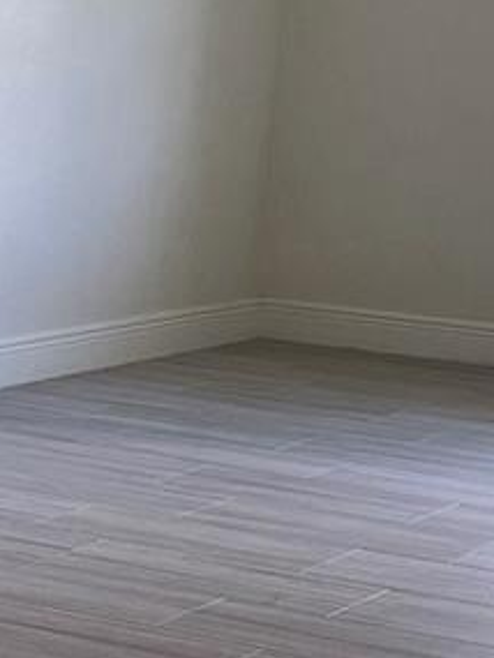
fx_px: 2662
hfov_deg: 10.5
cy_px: 513
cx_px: -39
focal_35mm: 140
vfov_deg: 14.0
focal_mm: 4.2
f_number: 1.6
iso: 80
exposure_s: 1/120
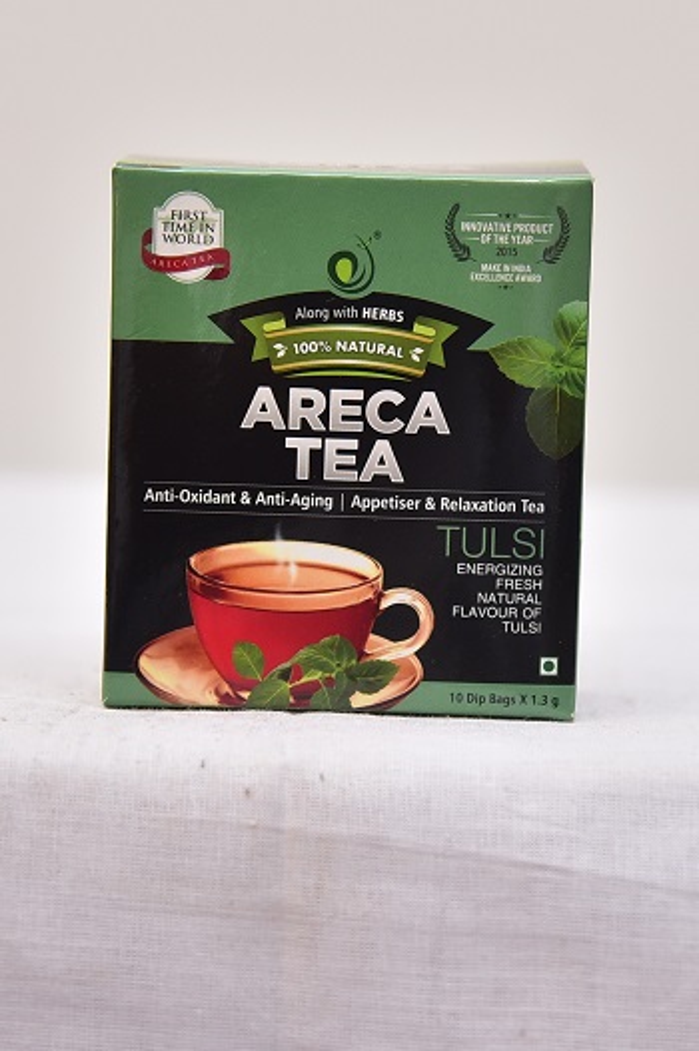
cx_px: 350
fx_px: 2508
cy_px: 526
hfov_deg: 15.9
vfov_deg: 23.7
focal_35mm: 86
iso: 1600
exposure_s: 1/125
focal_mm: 86
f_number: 4.5
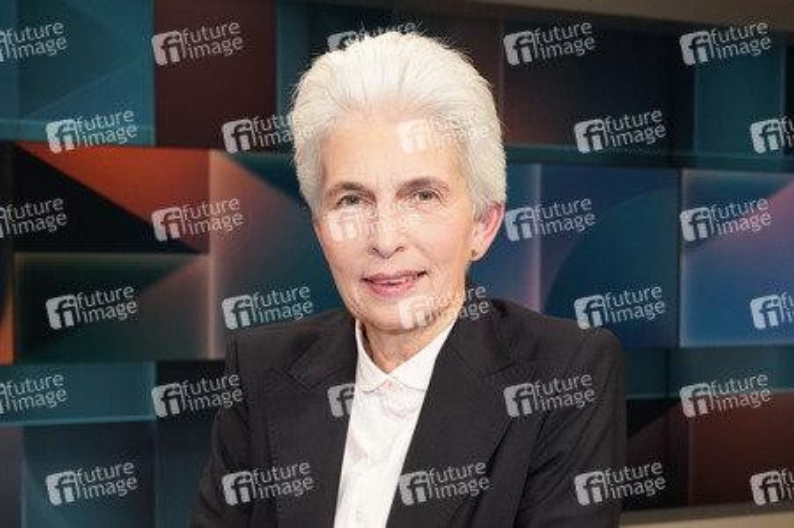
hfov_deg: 57.3
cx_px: 397
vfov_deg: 39.9
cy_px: 264
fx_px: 727
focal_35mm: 33
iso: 2000
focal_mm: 33
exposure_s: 1/125
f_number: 5.6
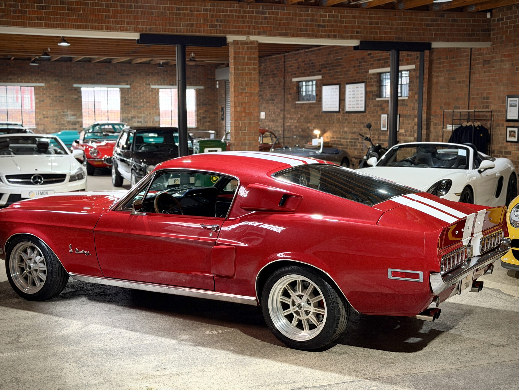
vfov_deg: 28.6
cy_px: 201
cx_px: 243
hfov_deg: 37.5
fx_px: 765
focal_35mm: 51
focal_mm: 6.76
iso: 250
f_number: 1.78
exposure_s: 1/33
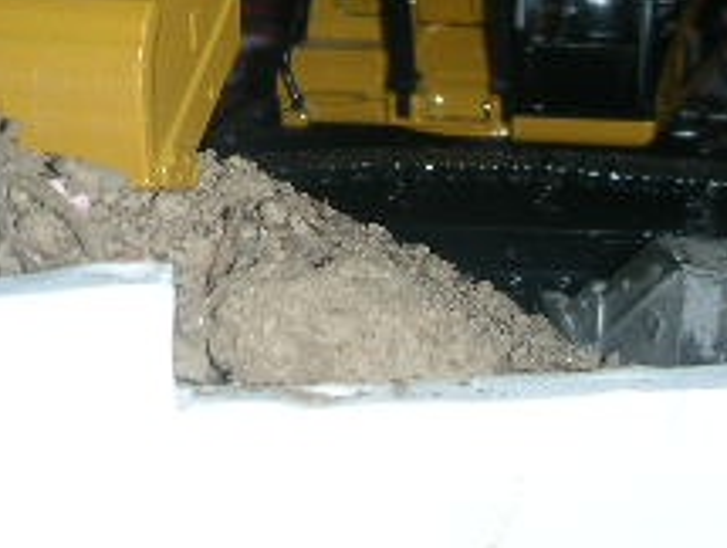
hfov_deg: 18.5
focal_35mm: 104
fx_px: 2188
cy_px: 68
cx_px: 37
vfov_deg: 14.1
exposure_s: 1/60.1
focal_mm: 5.8
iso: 50
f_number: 3
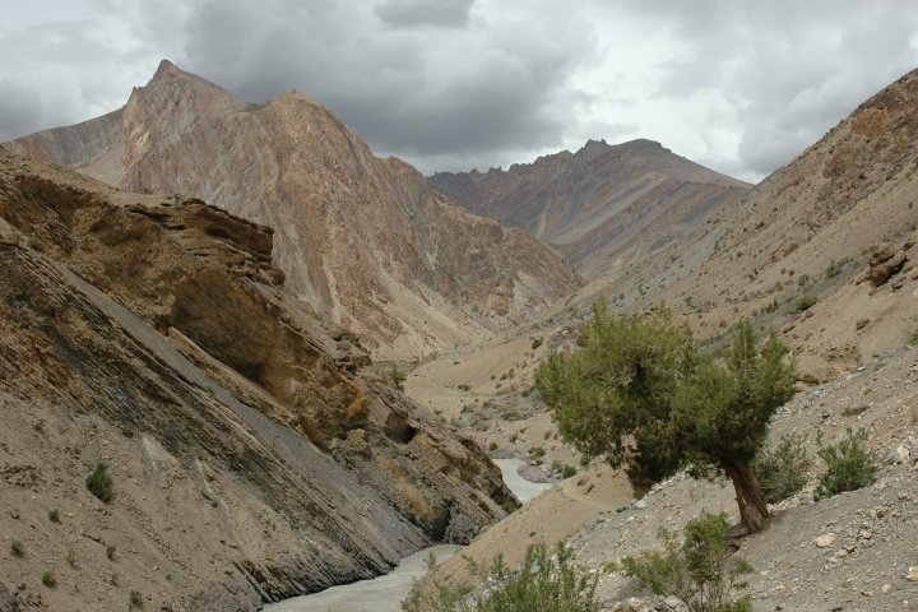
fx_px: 1033
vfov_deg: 33.0
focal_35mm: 40
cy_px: 306
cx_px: 459
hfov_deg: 47.9
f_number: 10
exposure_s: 1/400
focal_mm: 27
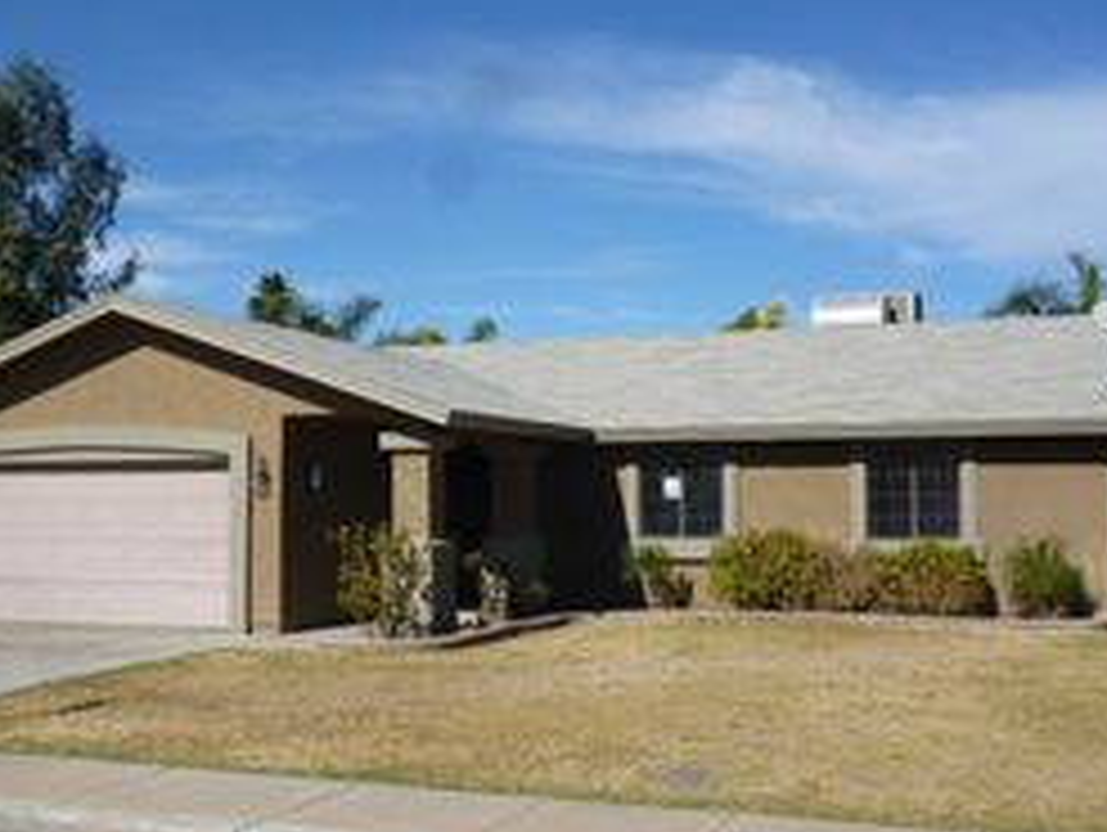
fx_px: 1440
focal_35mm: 45
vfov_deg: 32.2
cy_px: 382
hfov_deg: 42.0
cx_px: 540
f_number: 10
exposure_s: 1/160
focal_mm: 5.7
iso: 100
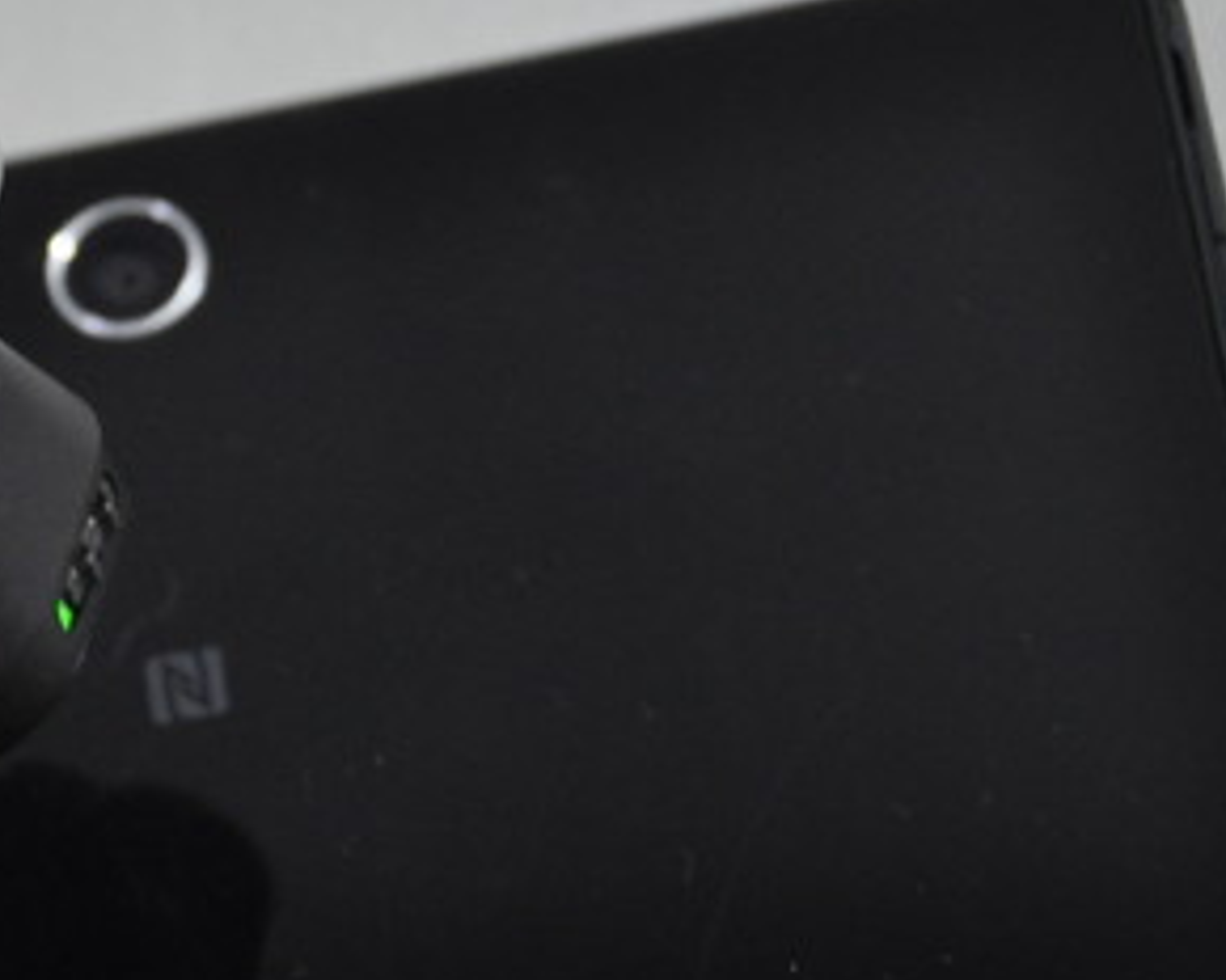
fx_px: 10958
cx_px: -30
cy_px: 437
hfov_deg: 6.4
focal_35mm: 302
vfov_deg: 5.1
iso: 800
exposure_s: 1/50
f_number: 5.6
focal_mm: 78
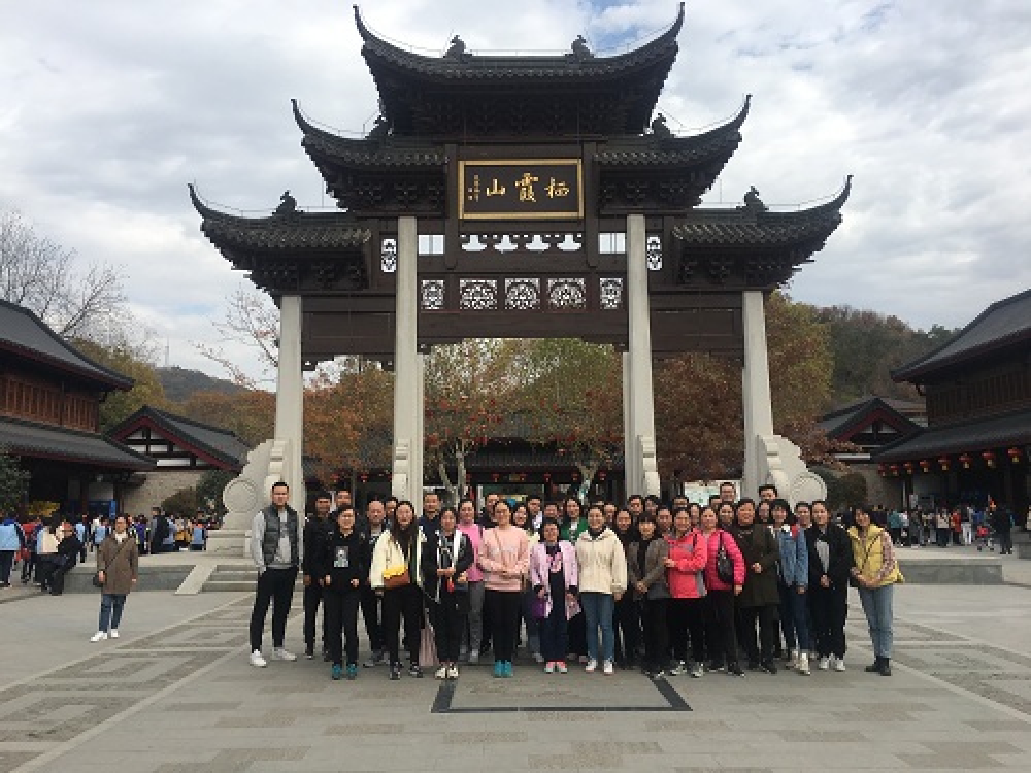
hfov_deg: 61.7
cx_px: 516
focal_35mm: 29
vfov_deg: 48.2
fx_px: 864
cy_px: 386
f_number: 2.2
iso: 25
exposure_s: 1/1241
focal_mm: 4.15
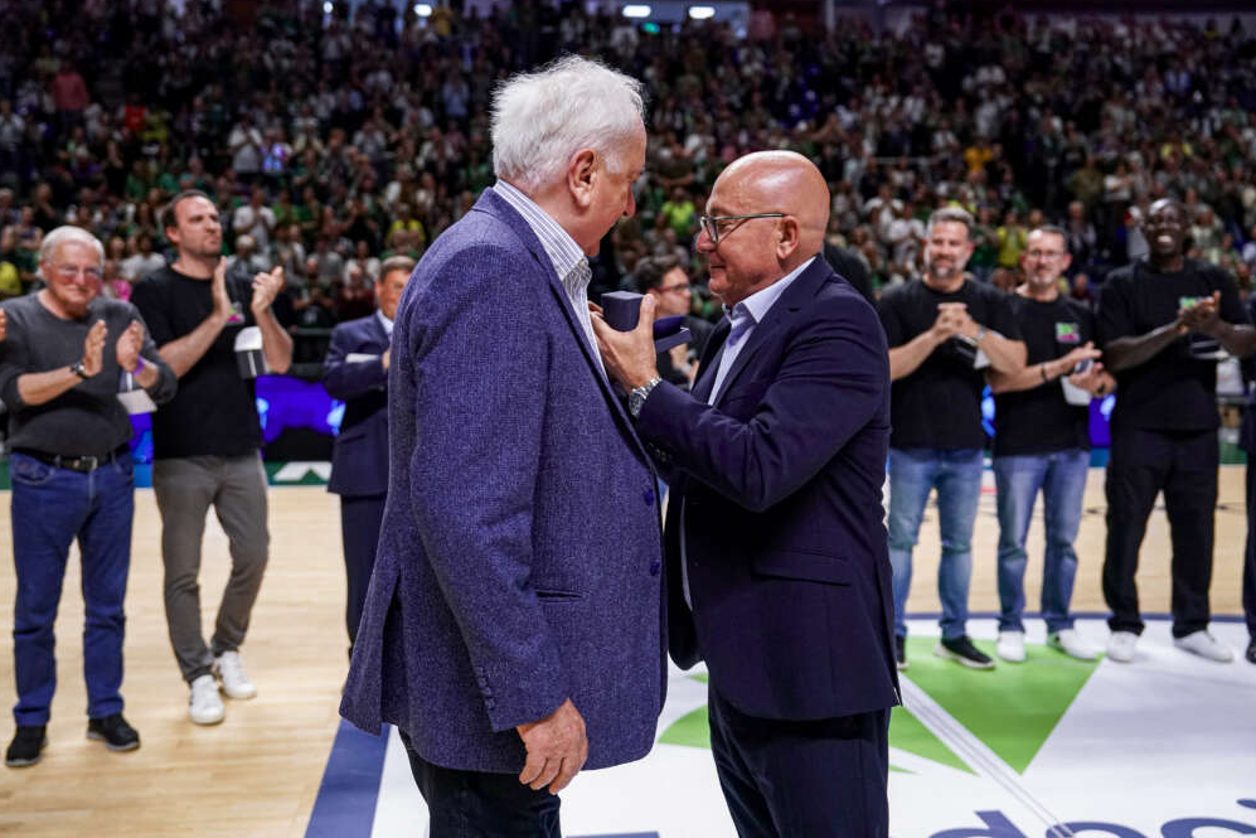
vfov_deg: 35.1
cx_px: 630
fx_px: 1326
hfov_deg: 50.7
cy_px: 422
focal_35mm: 38
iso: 2500
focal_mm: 37
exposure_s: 1/1250
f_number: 2.8
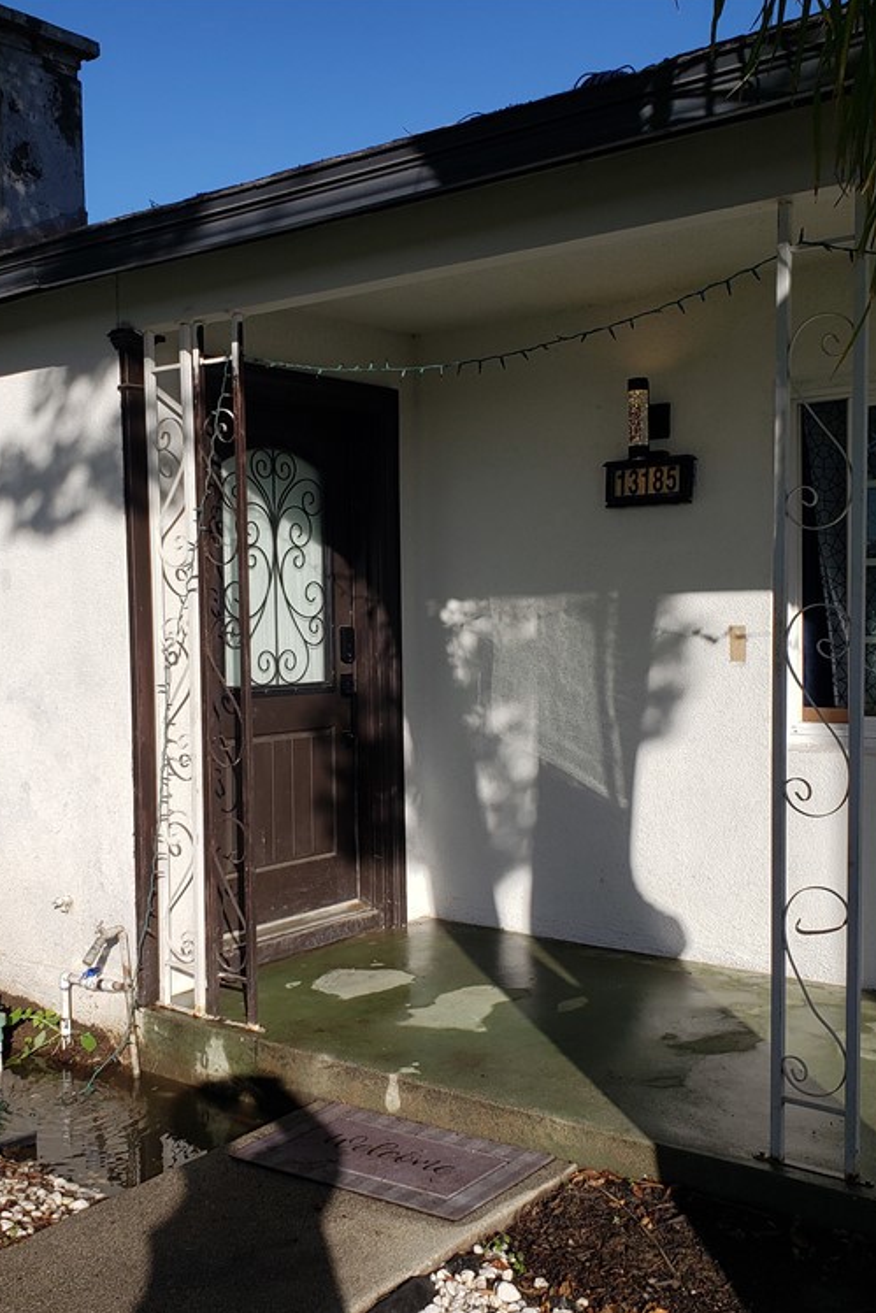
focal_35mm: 37
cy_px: 667
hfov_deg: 35.9
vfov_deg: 51.9
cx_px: 369
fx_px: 1350
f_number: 2.4
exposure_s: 1/2032
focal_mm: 4.3
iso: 50
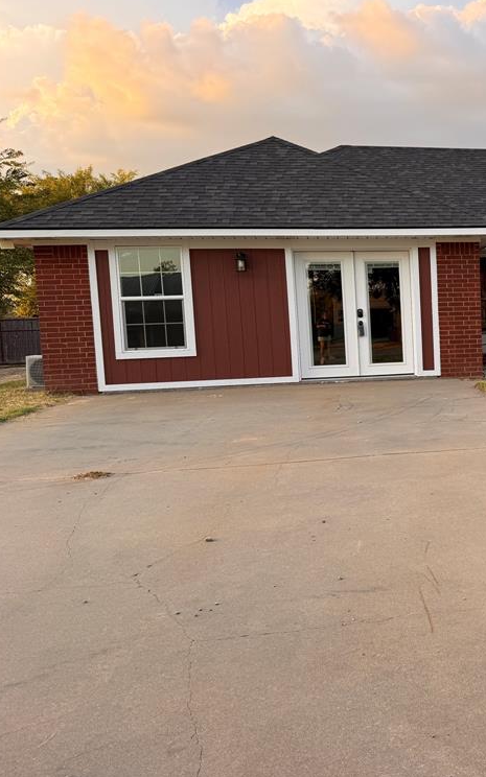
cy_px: 381
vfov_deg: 55.3
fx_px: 742
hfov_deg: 33.5
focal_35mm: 35
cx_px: 475
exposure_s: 1/399
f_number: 1.78
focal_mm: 6.76
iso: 80
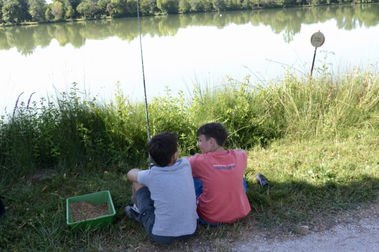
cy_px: 126
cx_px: 190
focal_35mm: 32
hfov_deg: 59.5
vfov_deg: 41.7
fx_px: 331
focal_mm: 21
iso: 110
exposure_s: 1/125
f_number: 5.6
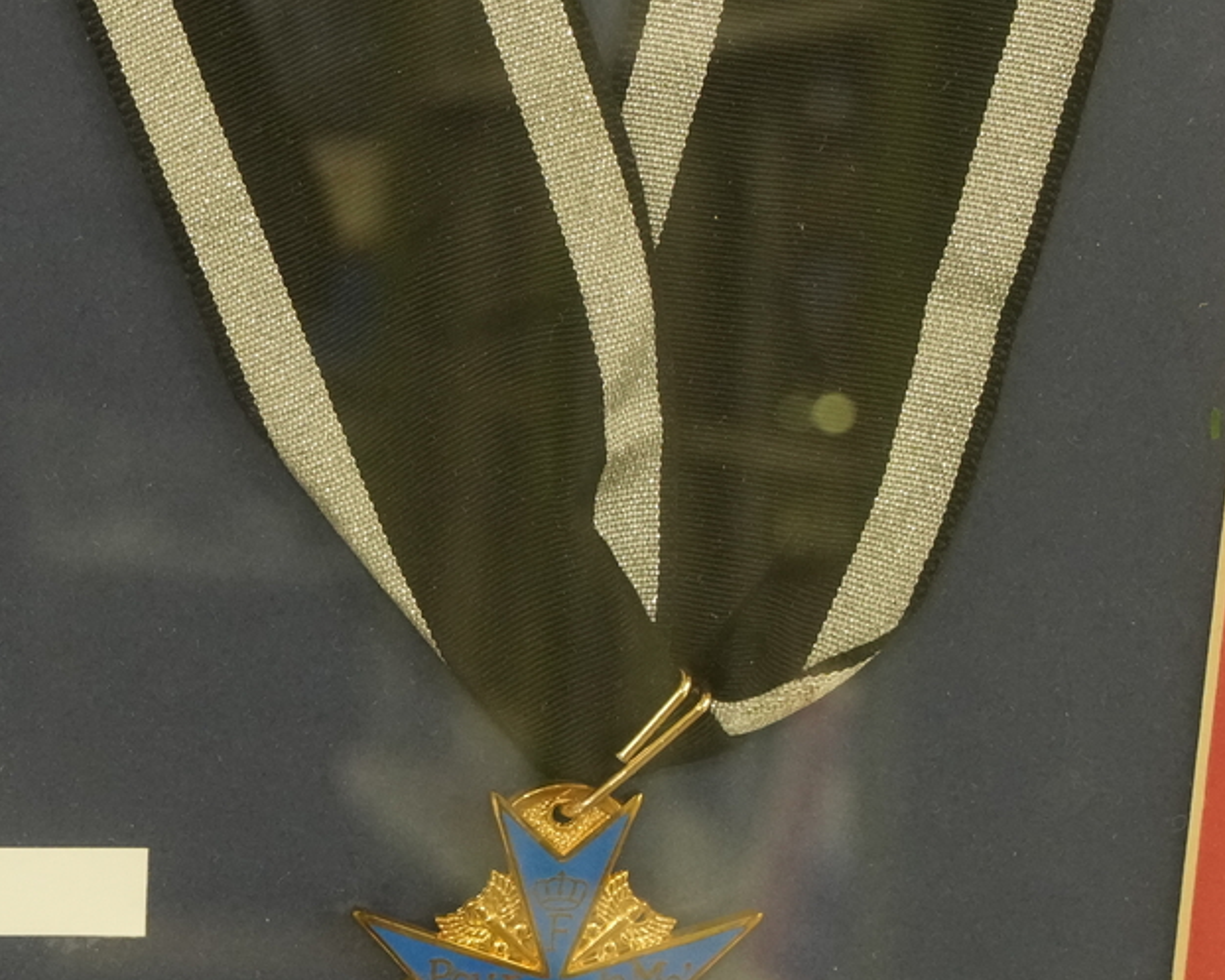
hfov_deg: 15.7
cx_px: -530
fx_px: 4134
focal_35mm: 114
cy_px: 494
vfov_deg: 13.5
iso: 4000
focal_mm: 35
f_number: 6.3
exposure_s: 1/40
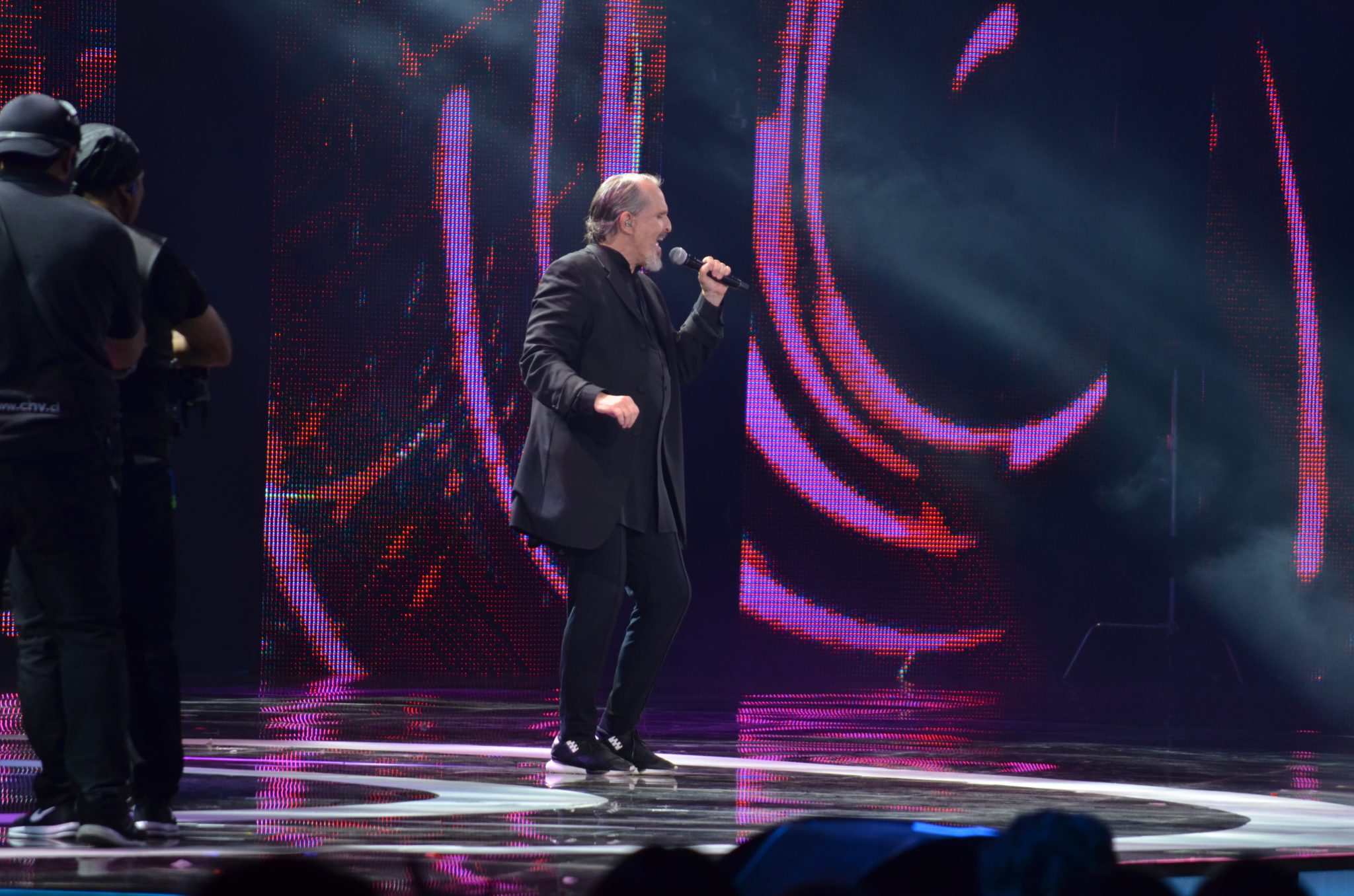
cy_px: 448
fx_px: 11259
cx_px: 677
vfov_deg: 4.6
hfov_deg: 6.9
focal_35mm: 300
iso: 800
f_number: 5.6
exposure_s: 1/125
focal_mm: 200
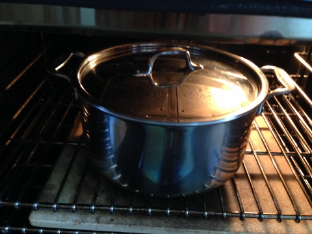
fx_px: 297
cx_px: 156
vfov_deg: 42.9
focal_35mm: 33
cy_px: 117
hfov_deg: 55.4
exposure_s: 1/20
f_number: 2.4
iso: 320
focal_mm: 4.12
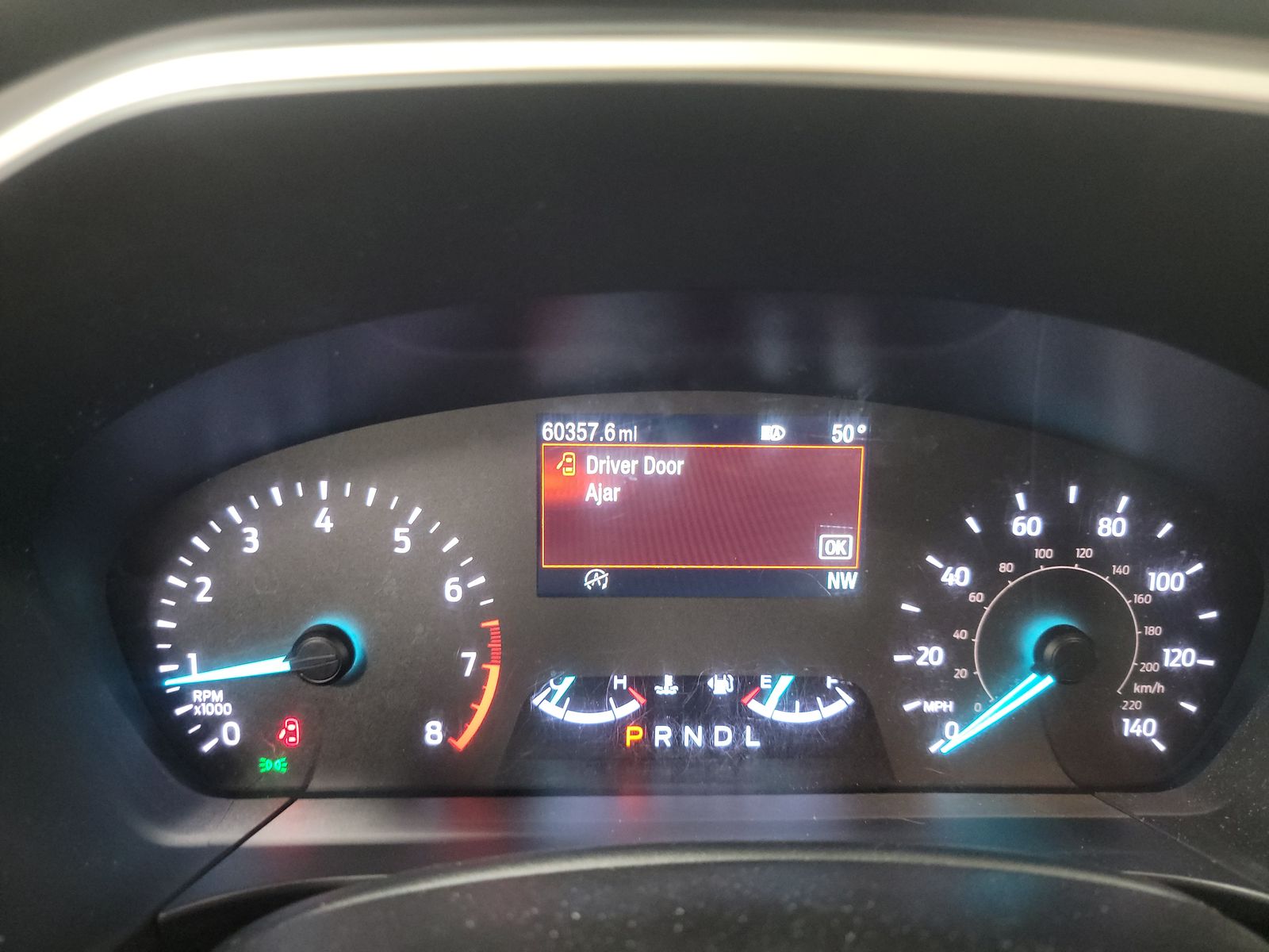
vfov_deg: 56.8
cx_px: 634
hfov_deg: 71.6
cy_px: 476
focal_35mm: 24
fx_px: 880
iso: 1131
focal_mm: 6.7
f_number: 1.8
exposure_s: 1/14
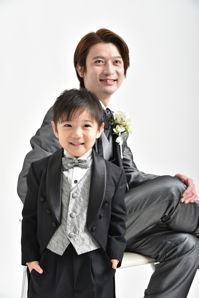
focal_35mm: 48
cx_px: 100
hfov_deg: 28.1
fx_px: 398
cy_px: 149
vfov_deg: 41.1
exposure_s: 1/160
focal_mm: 48
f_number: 5.6
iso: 320
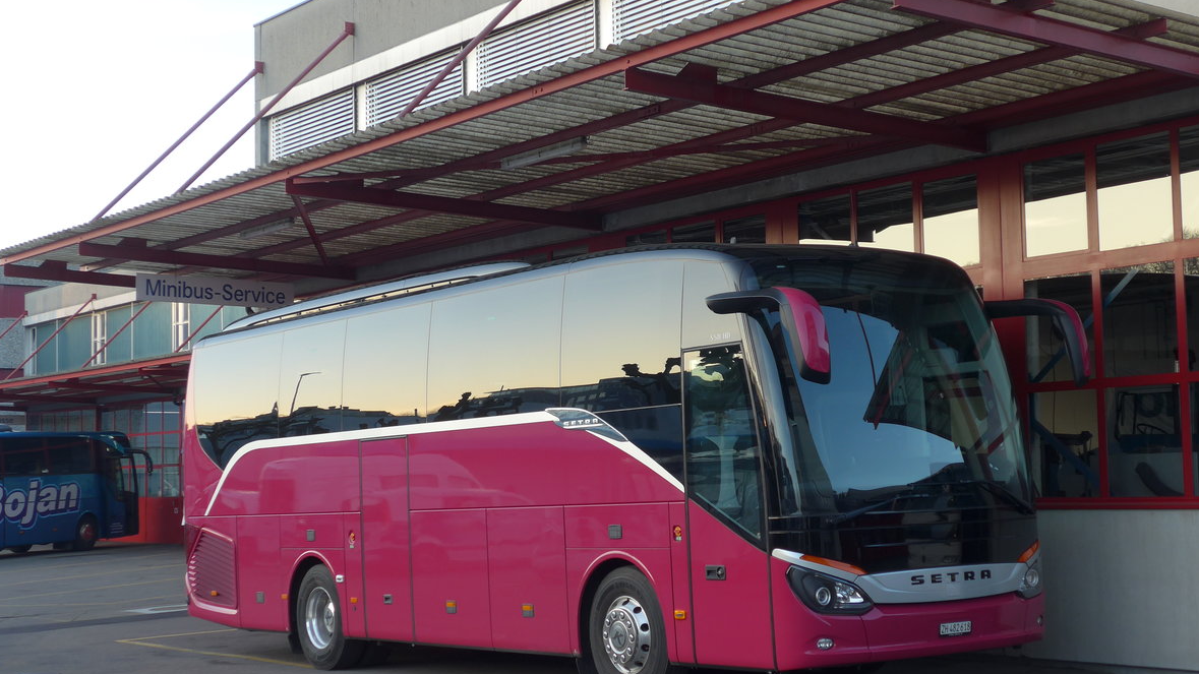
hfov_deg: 34.4
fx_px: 1939
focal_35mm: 61
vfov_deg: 19.7
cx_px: 602
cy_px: 347
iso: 80
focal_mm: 11.3
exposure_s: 1/80
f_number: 3.4
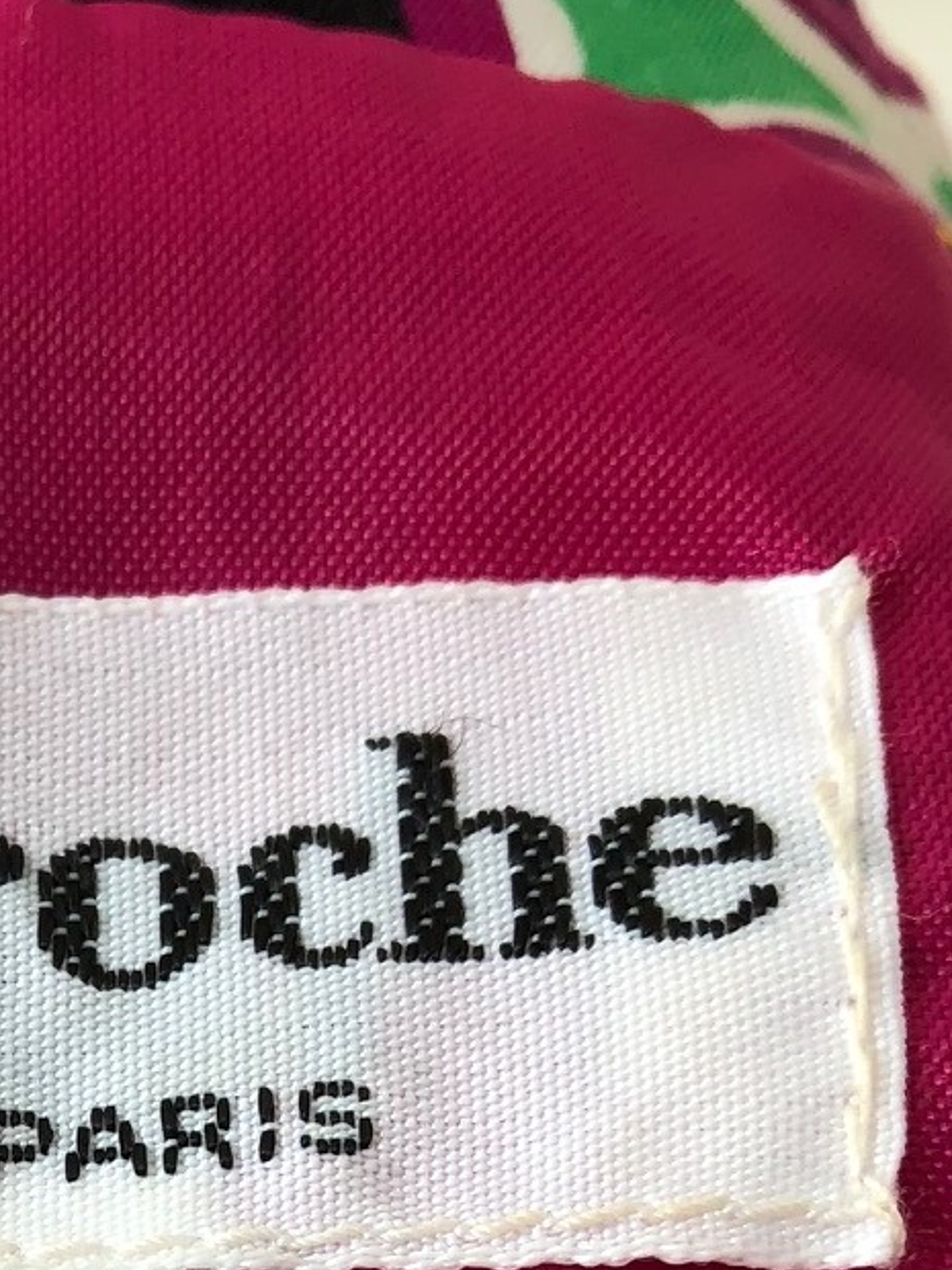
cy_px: 1641
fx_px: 3337
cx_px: -358
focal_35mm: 91
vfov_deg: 19.8
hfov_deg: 15.3
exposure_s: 1/120
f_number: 1.8
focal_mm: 3.99
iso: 32
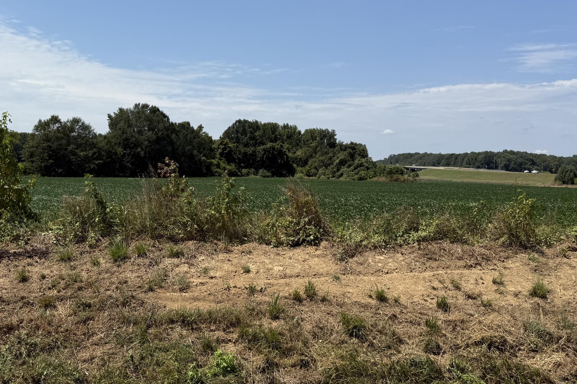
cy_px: 183
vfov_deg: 35.9
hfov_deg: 51.4
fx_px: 593
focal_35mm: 37
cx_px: 216
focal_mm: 6.76
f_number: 1.78
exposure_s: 1/6173
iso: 80
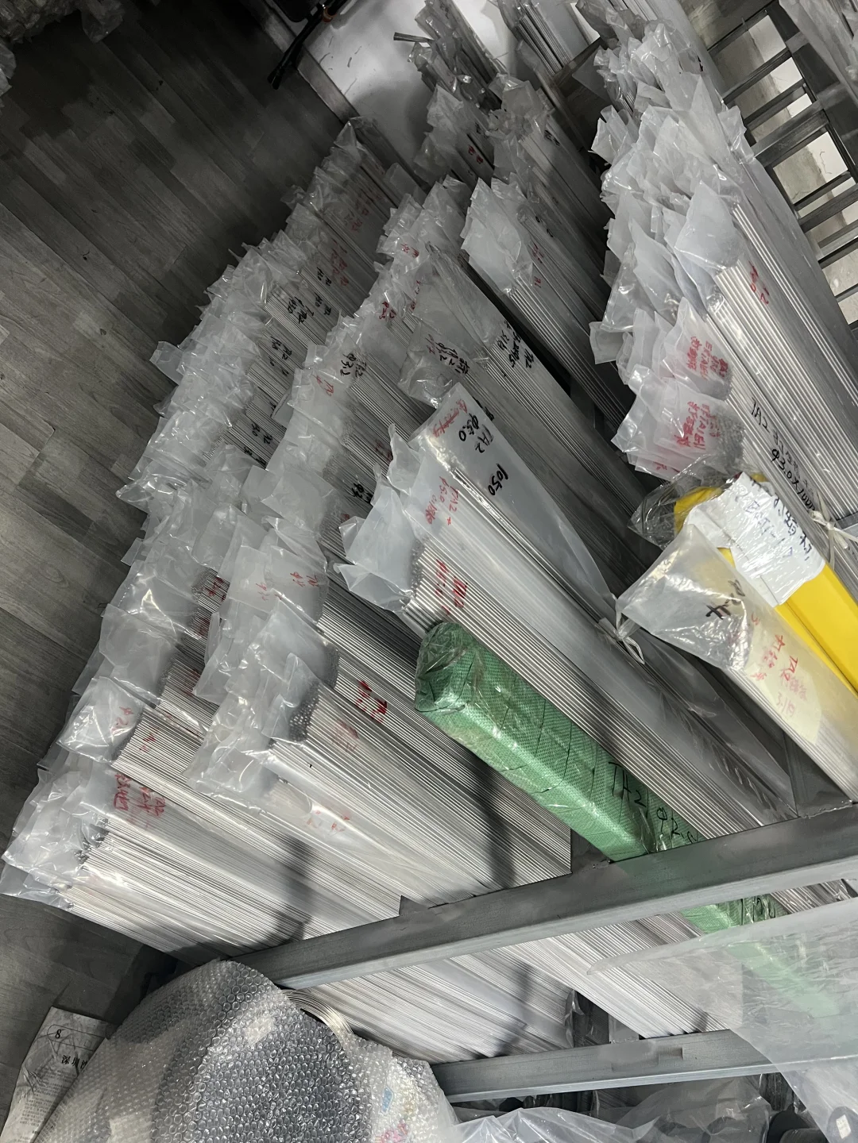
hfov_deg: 53.1
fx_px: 859
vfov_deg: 67.3
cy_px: 572
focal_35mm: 26
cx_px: 429
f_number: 1.5
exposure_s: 1/50
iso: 250
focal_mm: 5.7
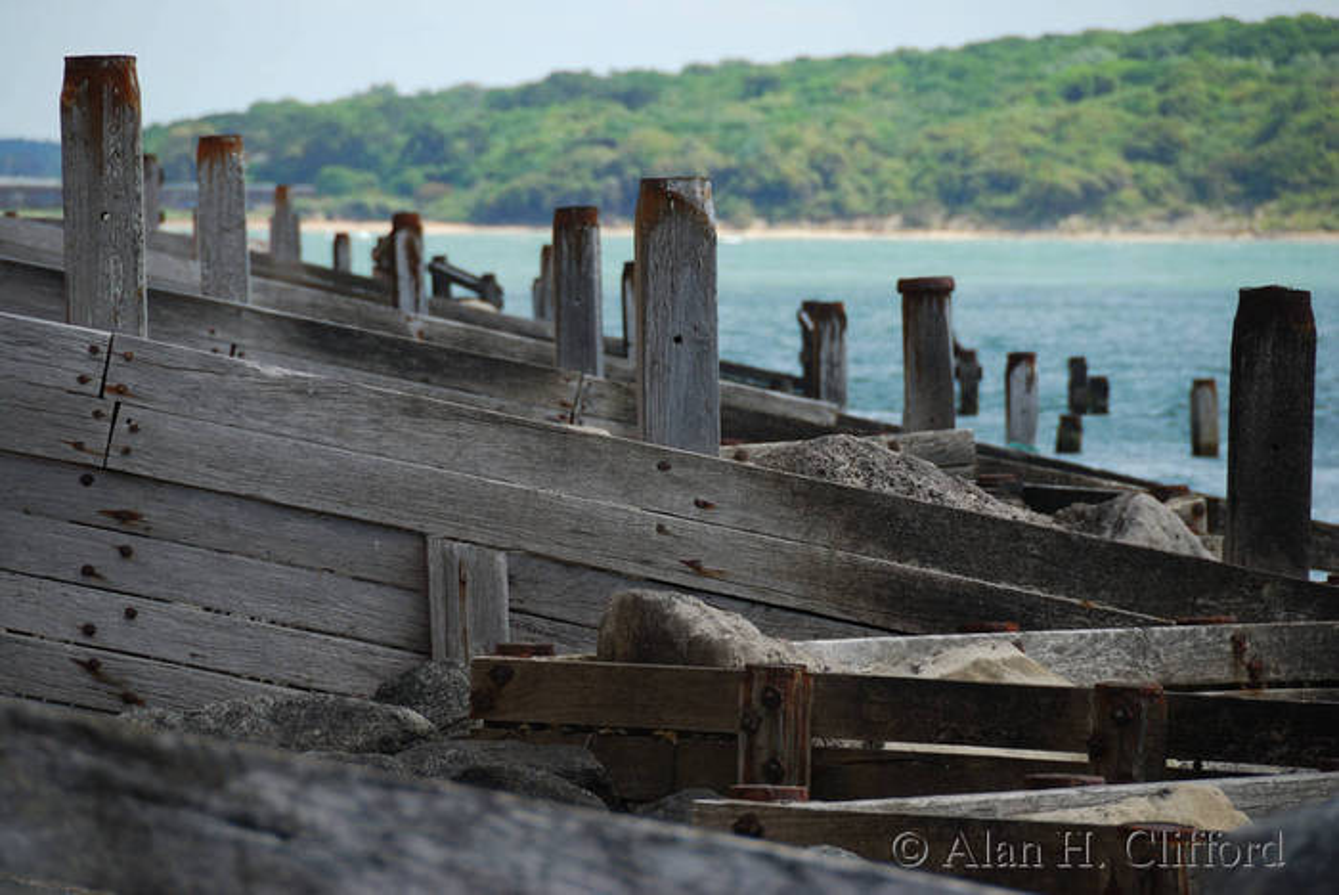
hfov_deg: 6.9
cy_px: 448
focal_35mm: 300
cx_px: 670
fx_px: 11167
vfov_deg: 4.6
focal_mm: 200
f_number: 5.6
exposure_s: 1/250
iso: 100
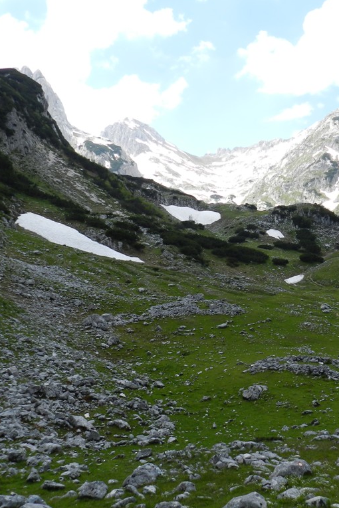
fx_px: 551
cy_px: 254
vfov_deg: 49.6
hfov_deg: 33.8
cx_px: 237
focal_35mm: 39
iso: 160
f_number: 3.6
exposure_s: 1/800
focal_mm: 5
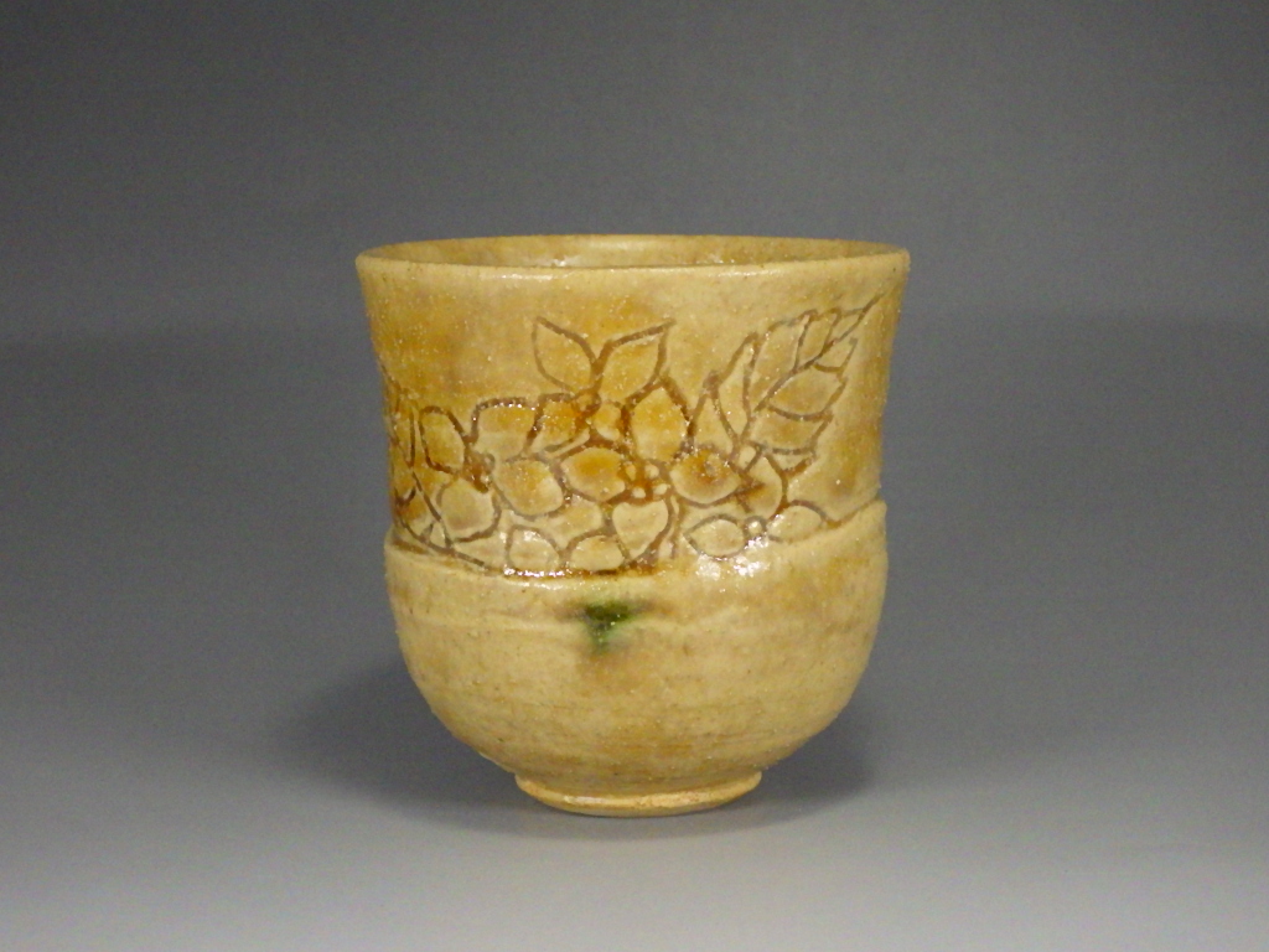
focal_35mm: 77
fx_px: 2823
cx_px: 634
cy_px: 476
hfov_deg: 25.3
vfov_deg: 19.1
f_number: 4.8
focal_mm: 13.7
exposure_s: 1/80
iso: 400
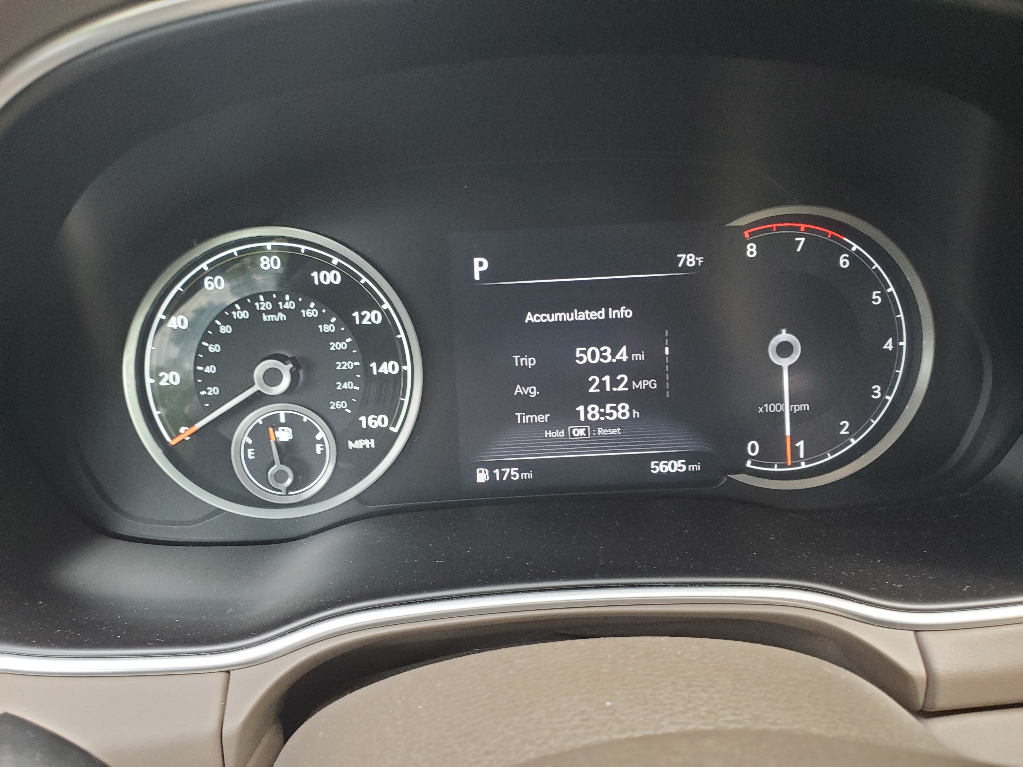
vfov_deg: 53.1
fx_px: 768
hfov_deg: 67.3
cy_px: 384
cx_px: 512
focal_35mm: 26
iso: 320
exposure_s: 1/48
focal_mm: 4.3
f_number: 2.4
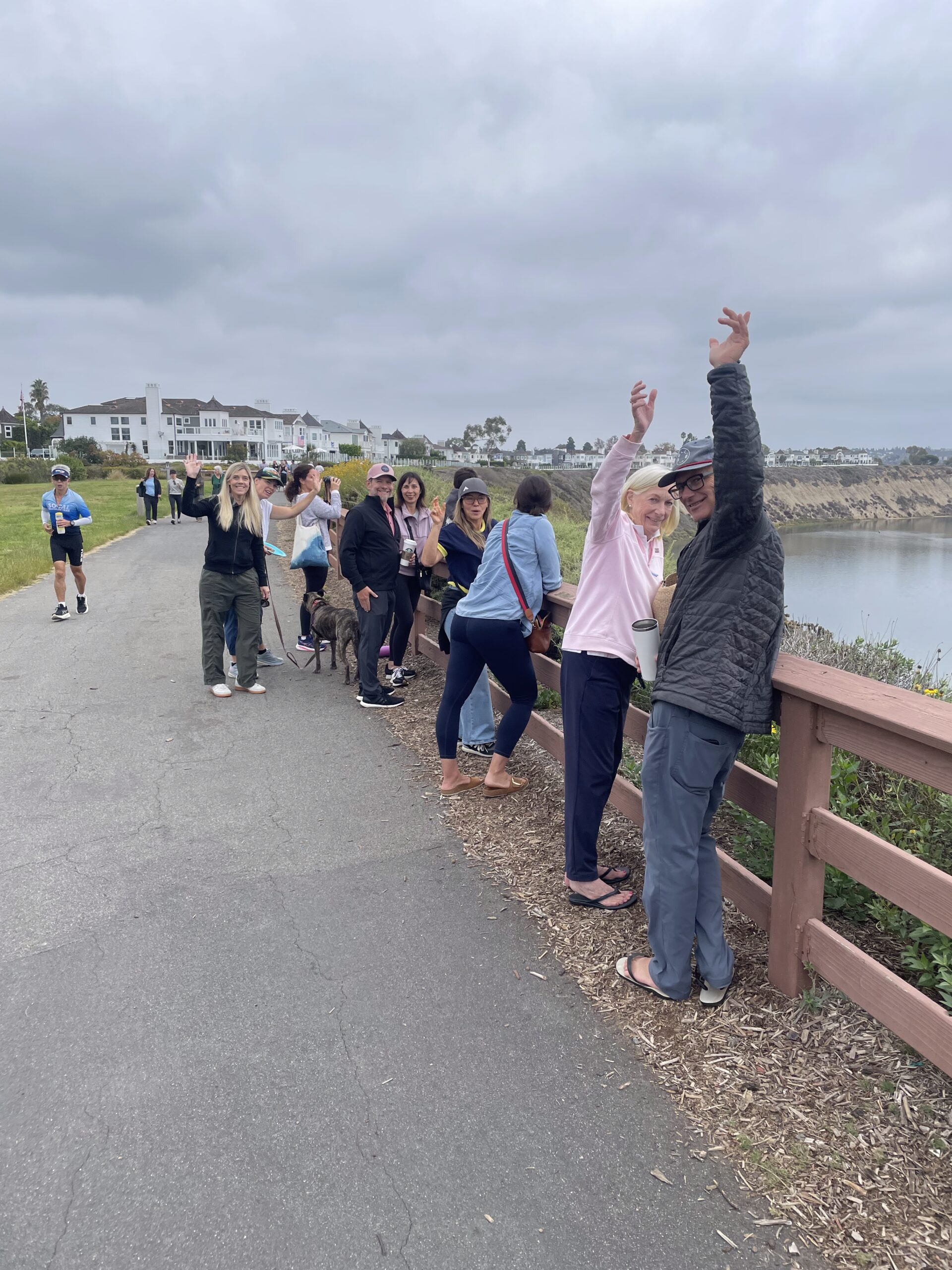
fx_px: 953
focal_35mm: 26
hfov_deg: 53.1
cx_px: 476
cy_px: 635
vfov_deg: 67.3
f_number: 1.6
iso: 32
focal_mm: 4.2
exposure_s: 1/1350
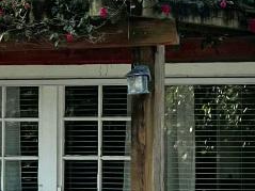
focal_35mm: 330
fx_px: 2430
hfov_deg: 6.0
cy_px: 145
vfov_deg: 4.5
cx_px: 144
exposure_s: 1/552
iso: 32
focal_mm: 9
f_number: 2.8
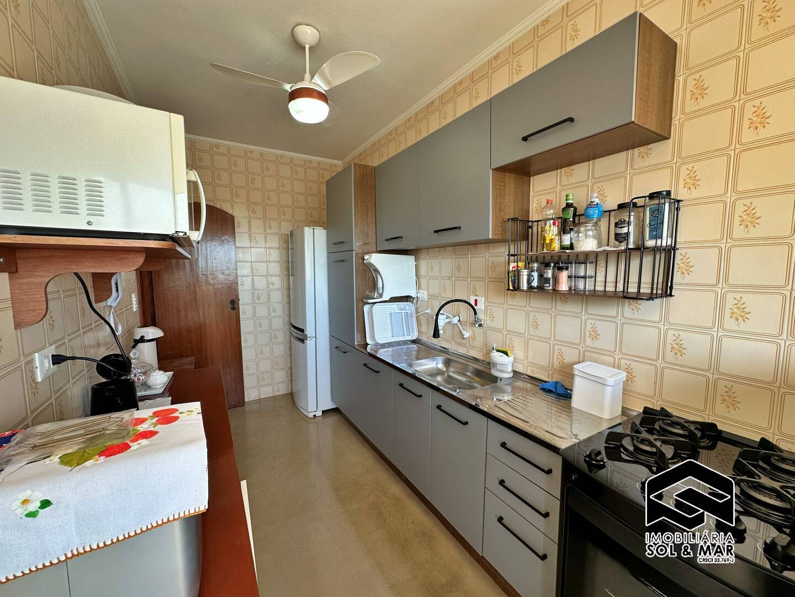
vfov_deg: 85.7
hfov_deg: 102.1
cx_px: 398
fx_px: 322
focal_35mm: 14
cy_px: 298
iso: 100
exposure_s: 1/120
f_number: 2.2
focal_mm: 2.22
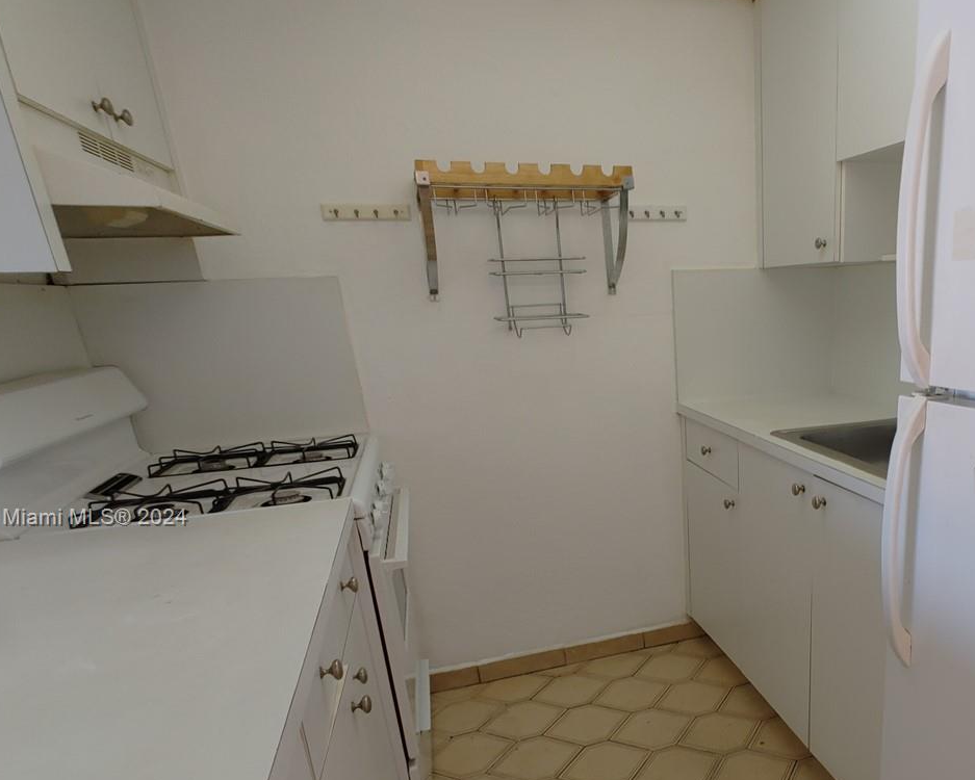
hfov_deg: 65.4
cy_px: 519
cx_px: 687
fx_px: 722
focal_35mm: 25
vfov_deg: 55.6
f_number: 1.9
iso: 100
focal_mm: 1.78
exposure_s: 1/40
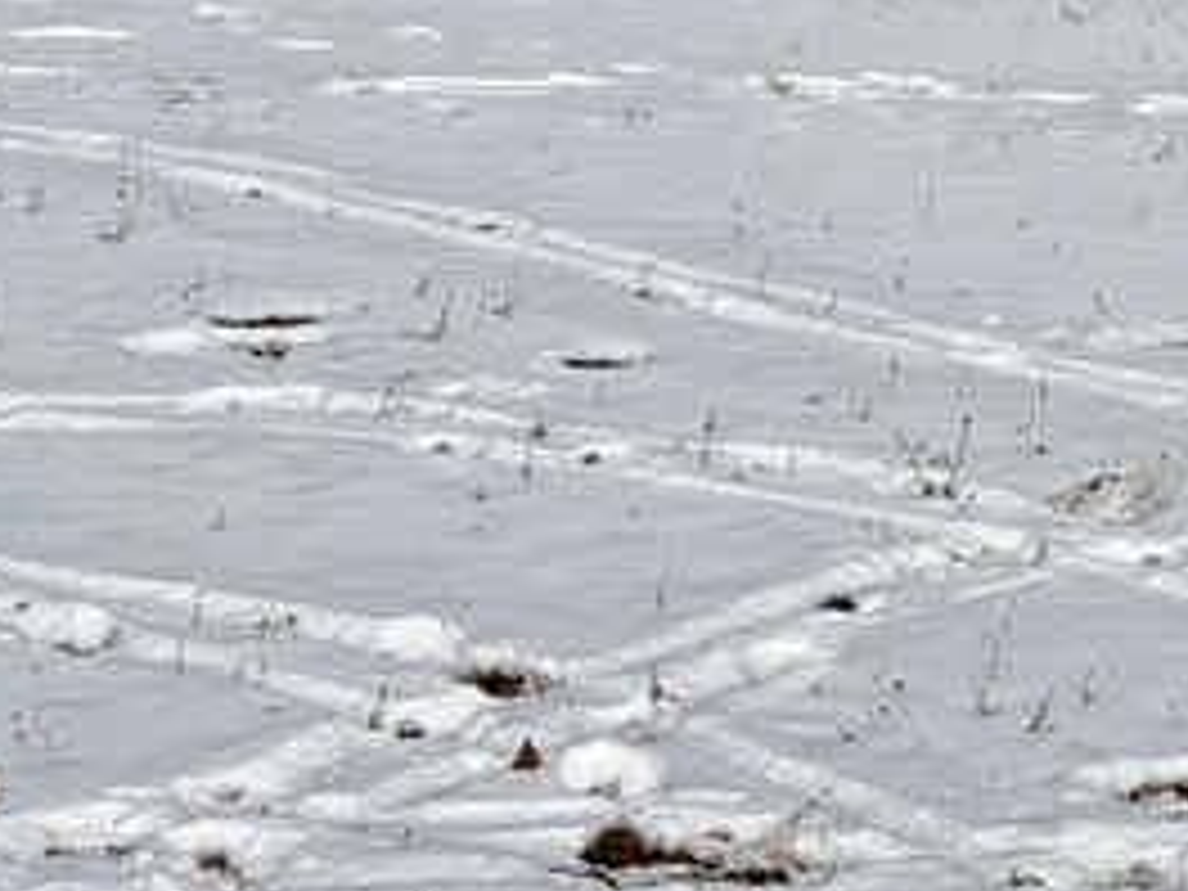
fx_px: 3192
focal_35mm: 93
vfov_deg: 15.0
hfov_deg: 20.5
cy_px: -333
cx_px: 1125
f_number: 1.78
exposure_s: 1/22727
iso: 100
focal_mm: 6.76
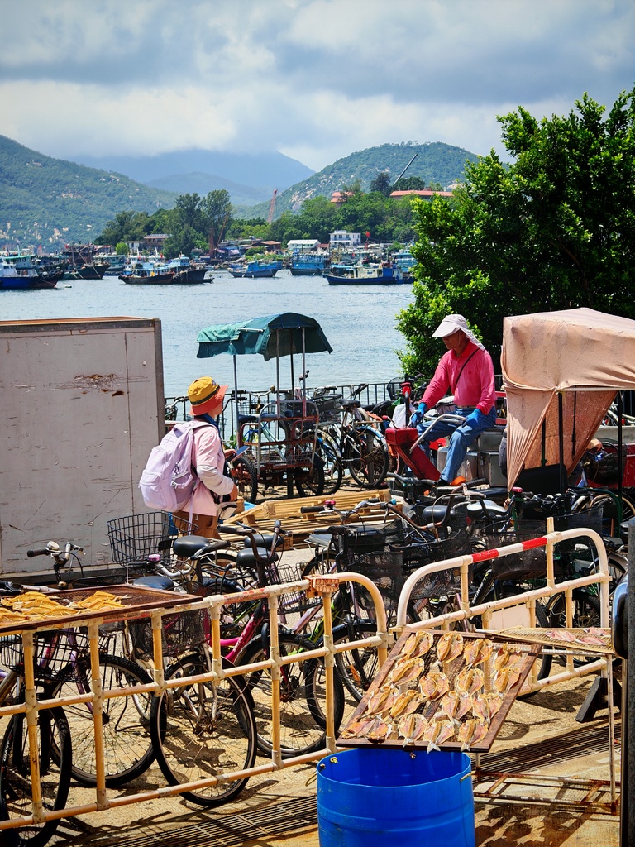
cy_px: 424
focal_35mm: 72
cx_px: 318
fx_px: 1761
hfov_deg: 20.4
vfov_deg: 27.0
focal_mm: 15.38
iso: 50
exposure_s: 1/320
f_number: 2.6
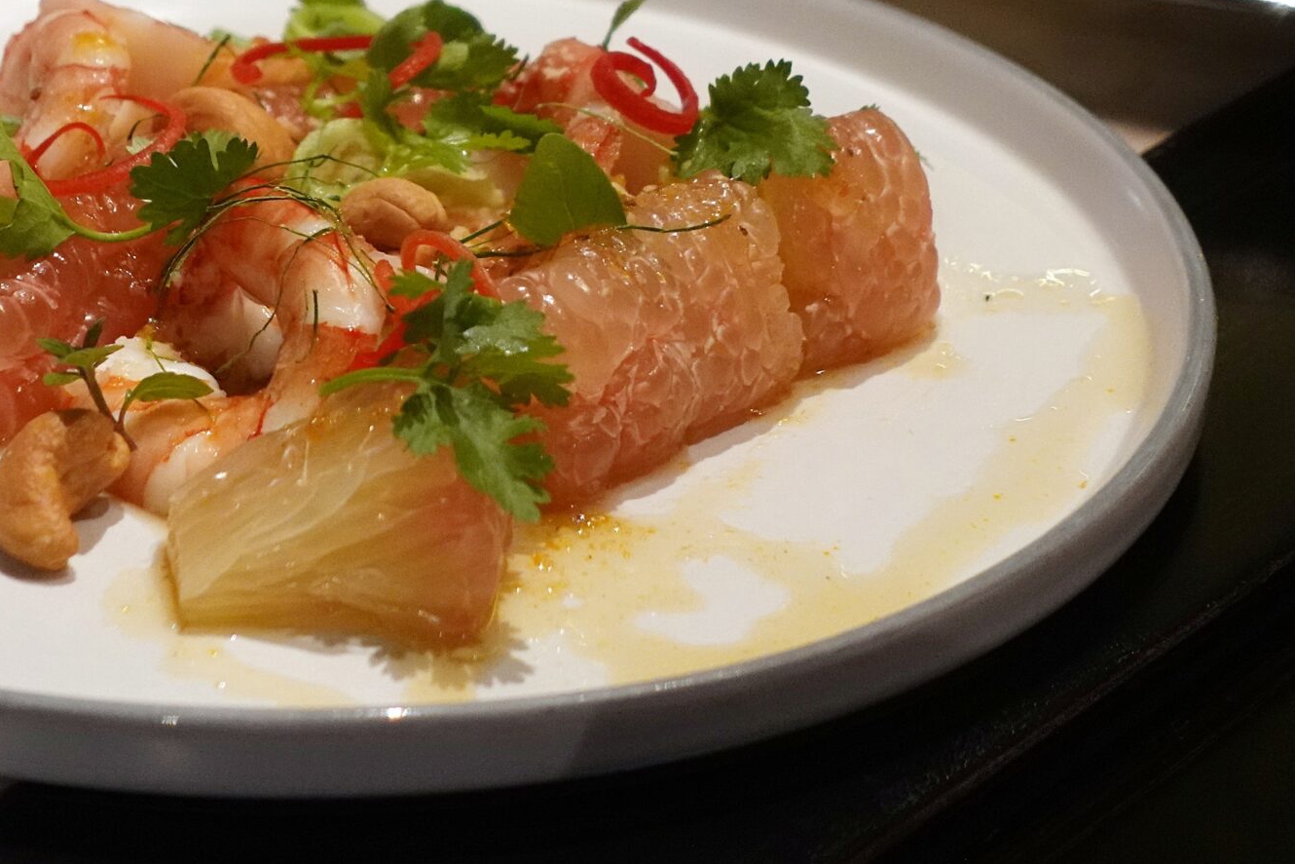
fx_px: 4569
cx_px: 308
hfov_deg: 16.0
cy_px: 63
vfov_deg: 10.7
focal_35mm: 127
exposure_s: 1/80
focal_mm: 24.36
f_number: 2.8
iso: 2500
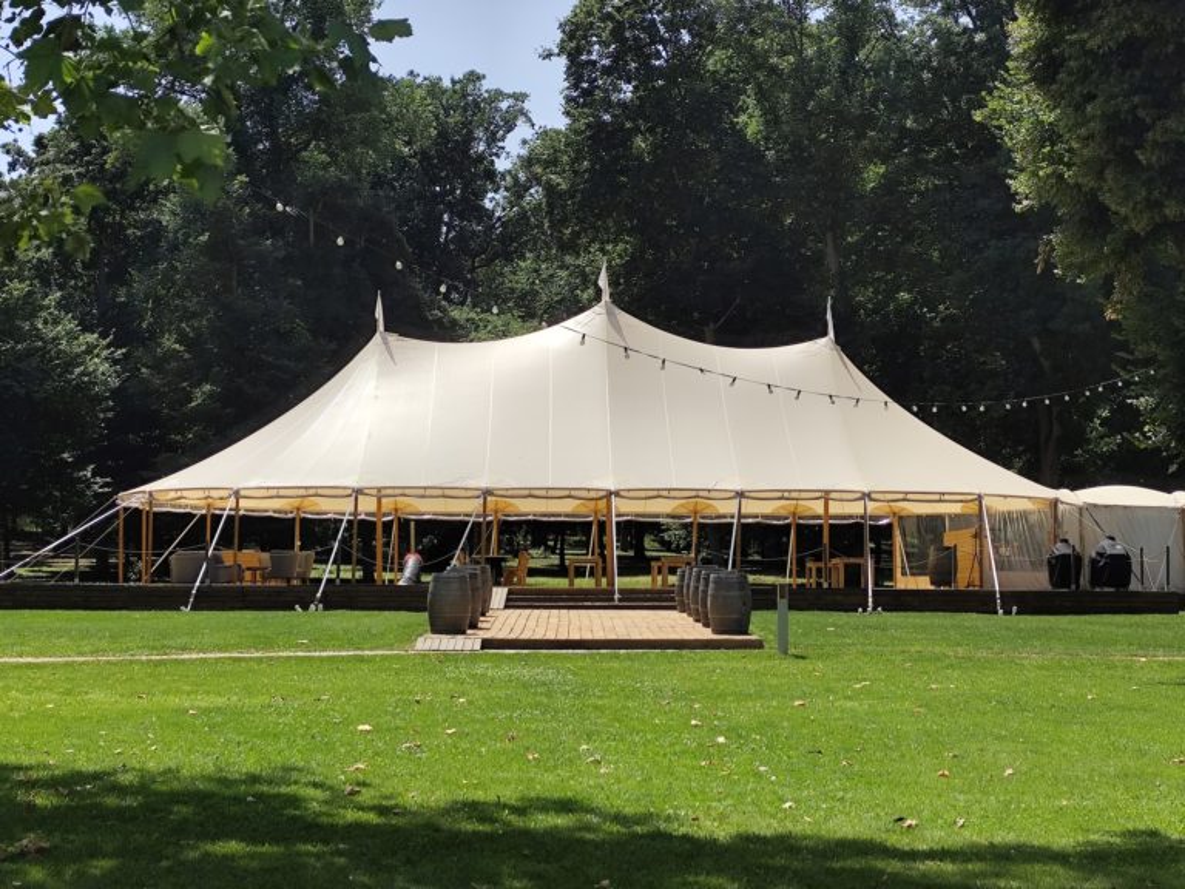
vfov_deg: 25.2
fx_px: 1985
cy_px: 444
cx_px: 592
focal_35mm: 58
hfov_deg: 33.2
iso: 50
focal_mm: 6.19
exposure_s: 1/1854
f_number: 1.65
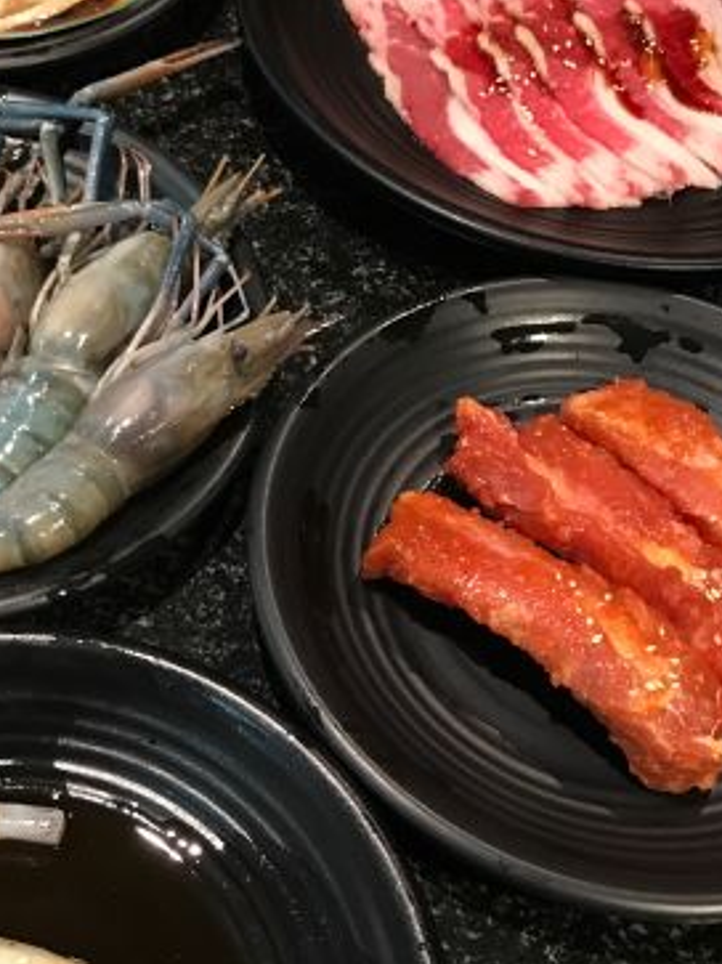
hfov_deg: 26.9
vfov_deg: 35.4
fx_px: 1503
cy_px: 579
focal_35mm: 54
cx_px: 240
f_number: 1.8
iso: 100
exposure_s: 1/9
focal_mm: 3.99
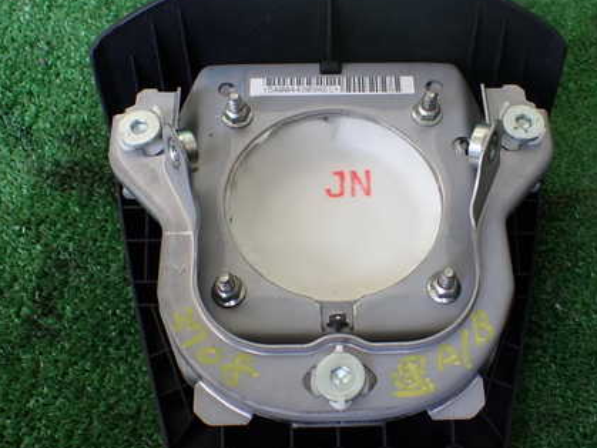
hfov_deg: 43.7
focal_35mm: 43
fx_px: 741
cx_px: 346
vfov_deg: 33.6
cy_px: 231
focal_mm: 5.4
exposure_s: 1/125
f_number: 2.3
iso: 200
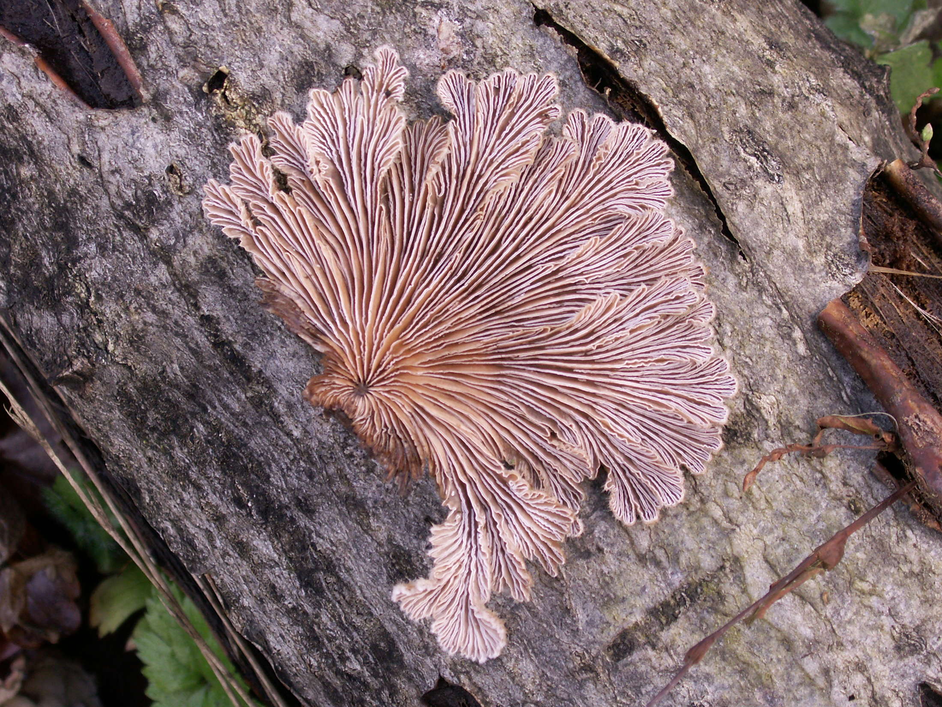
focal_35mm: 62
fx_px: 1687
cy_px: 354
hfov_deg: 31.2
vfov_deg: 23.7
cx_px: 471
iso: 50
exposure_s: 1/50
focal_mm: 10.3
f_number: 3.5
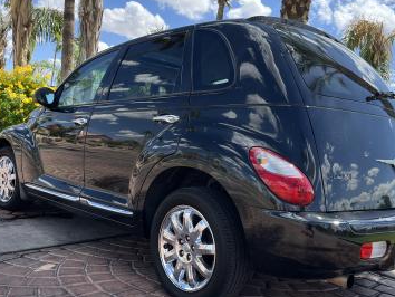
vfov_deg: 38.7
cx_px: 195
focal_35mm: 37
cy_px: 164
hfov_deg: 50.1
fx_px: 422
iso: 50
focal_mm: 5.1
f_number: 1.6
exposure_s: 1/1106
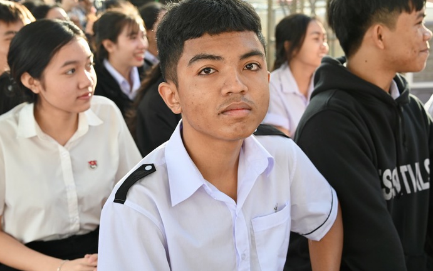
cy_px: 120
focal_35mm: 57
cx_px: 206
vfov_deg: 22.9
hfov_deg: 35.9
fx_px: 667
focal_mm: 35
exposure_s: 1/250
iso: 400
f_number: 4
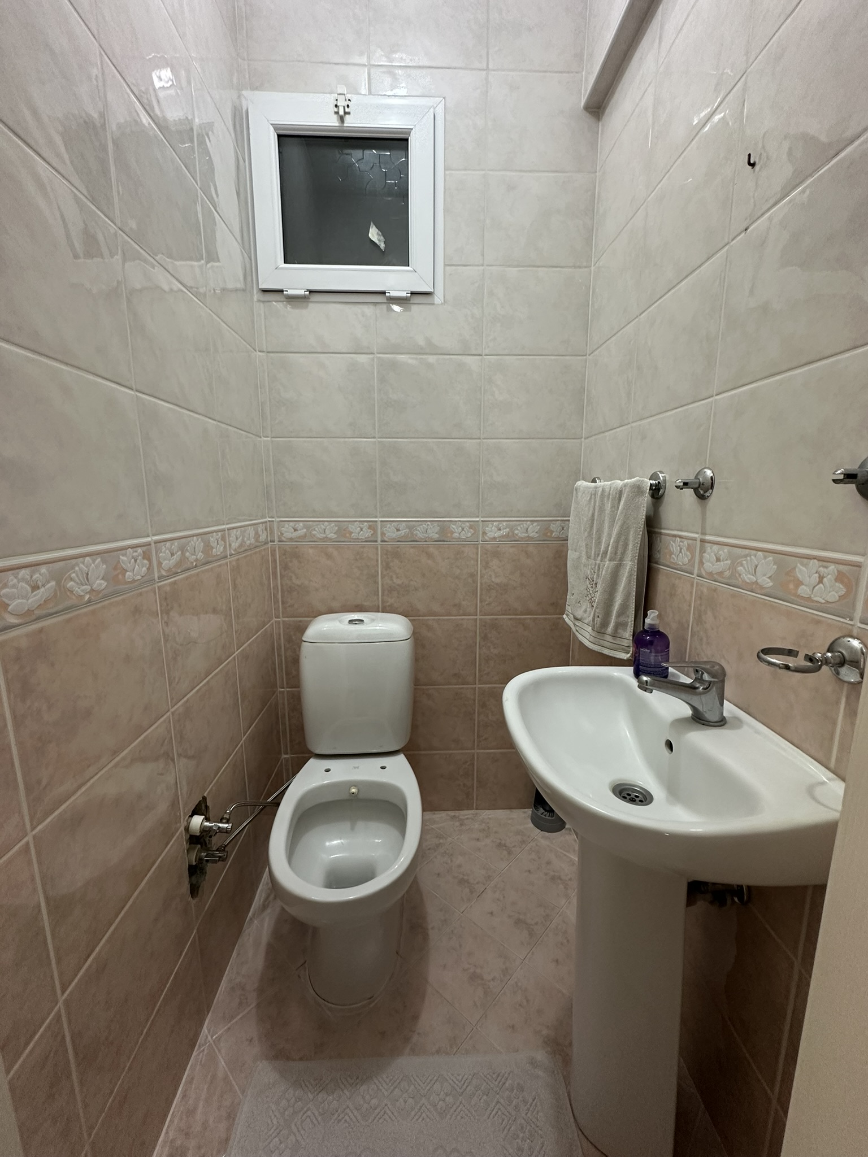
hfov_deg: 85.7
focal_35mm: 14
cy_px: 578
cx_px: 434
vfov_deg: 102.1
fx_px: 468
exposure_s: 1/50
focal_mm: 2.22
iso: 250
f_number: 2.2
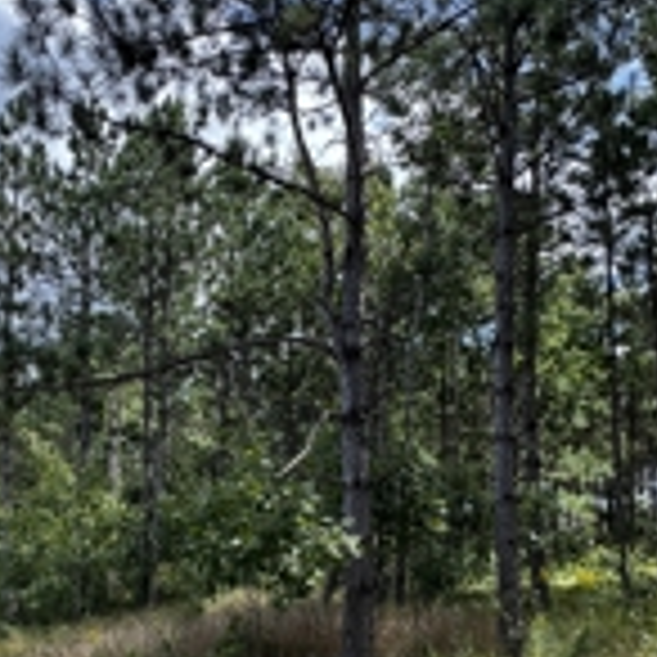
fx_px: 730
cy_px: 464
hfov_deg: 48.1
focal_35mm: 34
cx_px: 252
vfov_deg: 47.3
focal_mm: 2.22
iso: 40
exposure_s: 1/318
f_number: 2.2
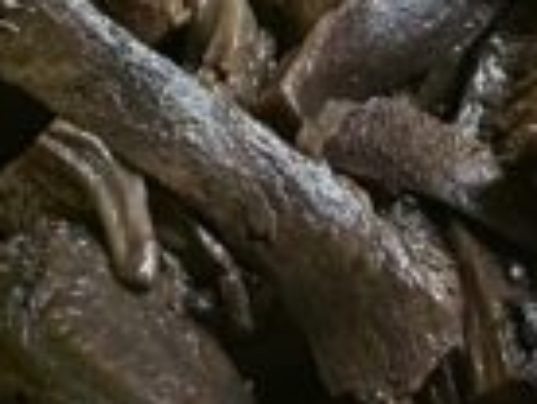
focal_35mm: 178
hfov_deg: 11.1
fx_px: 2766
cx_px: 237
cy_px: -256
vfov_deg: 8.1
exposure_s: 1/50
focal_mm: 6.86
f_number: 1.78
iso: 160
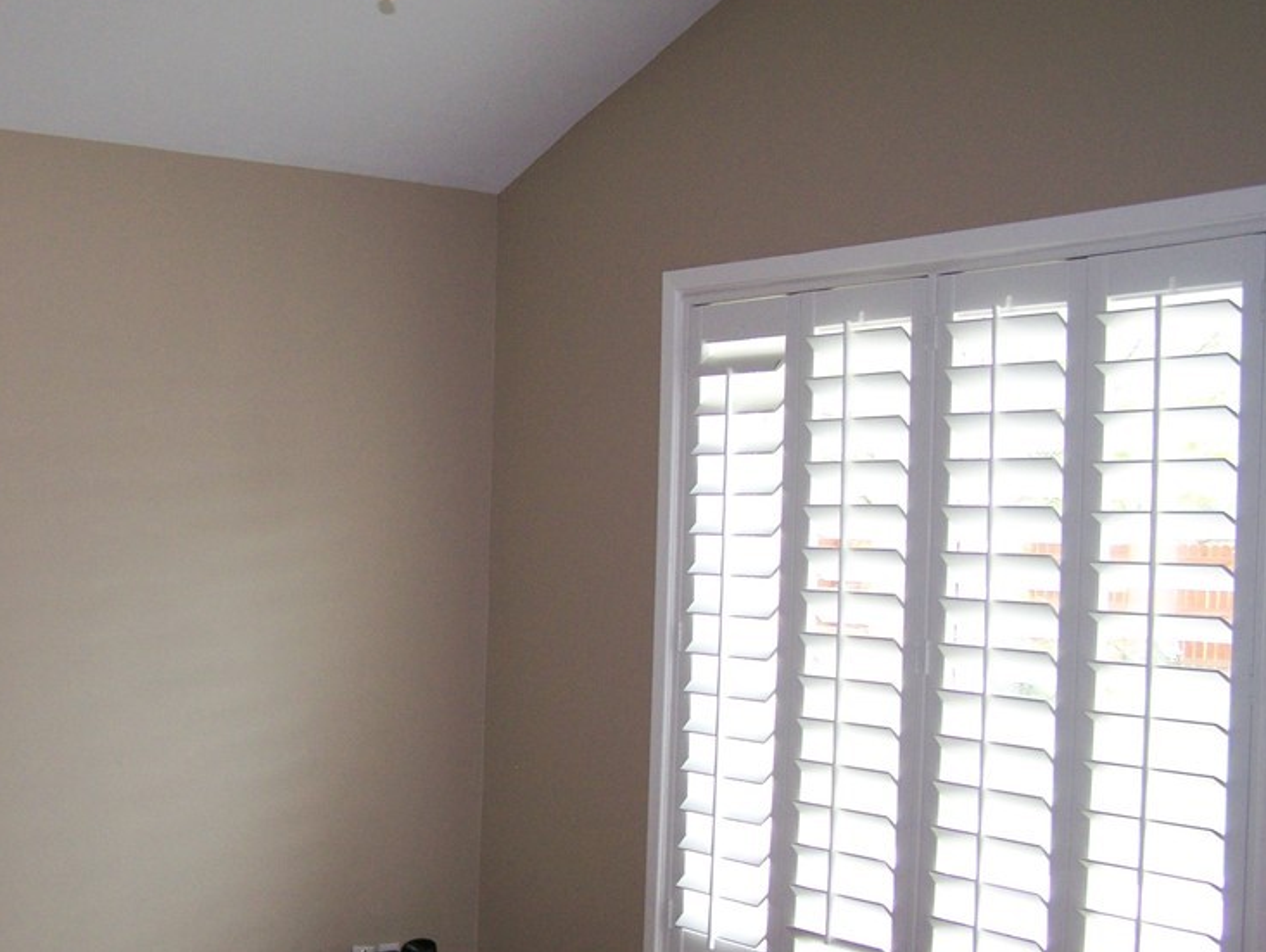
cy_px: 553
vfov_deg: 27.5
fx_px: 1940
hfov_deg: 35.7
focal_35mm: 53
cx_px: 412
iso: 160
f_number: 2.8
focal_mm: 6.3
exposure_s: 1/60
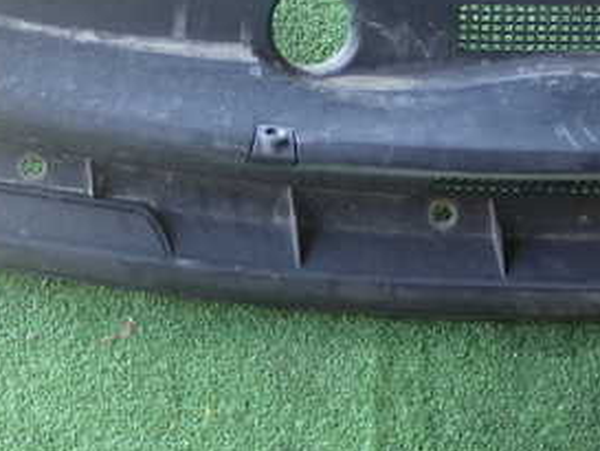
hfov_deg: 17.6
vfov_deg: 13.4
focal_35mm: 110
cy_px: 59
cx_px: 68
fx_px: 1907
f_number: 3.2
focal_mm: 9.01
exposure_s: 1/50
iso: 320
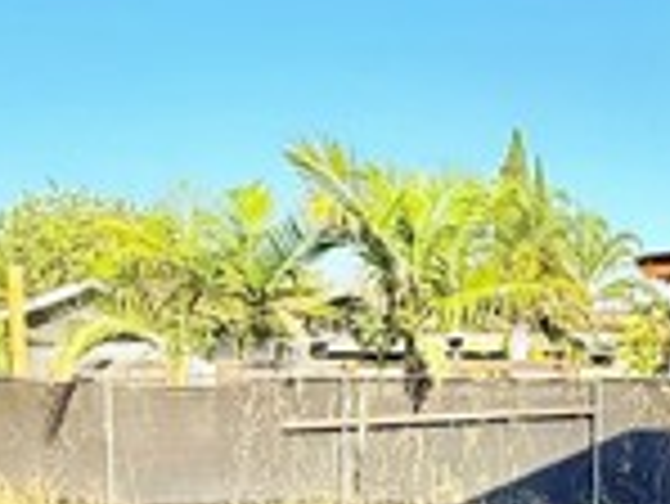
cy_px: 360
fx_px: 1162
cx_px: 692
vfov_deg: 24.3
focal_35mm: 60
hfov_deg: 29.7
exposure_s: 1/1339
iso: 50
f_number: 2.2
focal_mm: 2.22
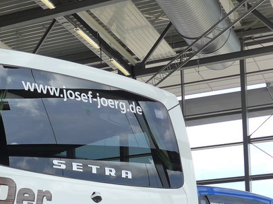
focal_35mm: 86
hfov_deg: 21.5
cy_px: 252
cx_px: -32
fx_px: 678
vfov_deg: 16.4
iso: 125
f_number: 2.8
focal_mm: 6
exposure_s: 1/500
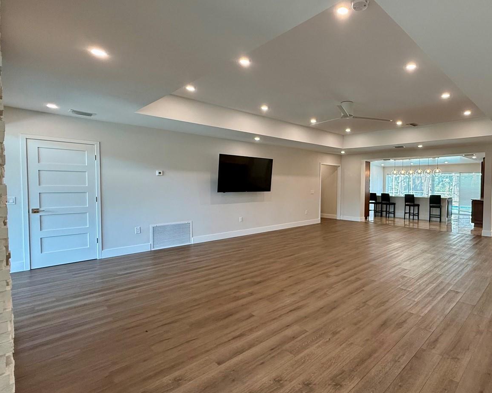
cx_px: 327
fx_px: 277
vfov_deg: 70.9
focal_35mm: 19
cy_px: 194
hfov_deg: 80.5
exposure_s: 1/120
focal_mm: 2.22
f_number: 2.2
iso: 250
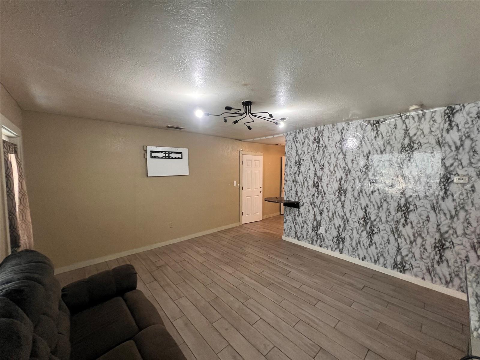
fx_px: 180
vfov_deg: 89.9
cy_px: 180
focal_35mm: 13
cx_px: 240
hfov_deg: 106.2
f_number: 1.8
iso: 200
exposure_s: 1/60
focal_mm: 1.57
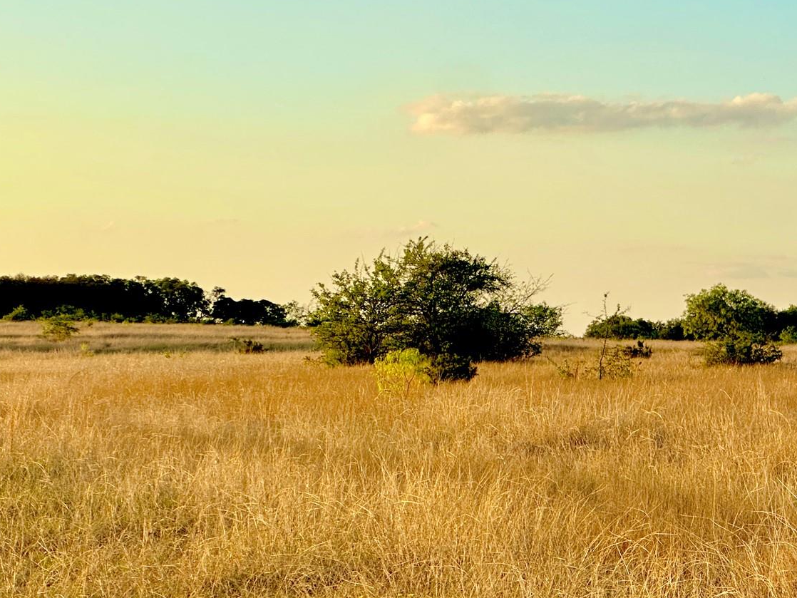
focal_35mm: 141
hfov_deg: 13.9
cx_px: 663
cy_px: 278
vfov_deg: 10.5
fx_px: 3247
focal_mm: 9
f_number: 2.8
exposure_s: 1/290
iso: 32
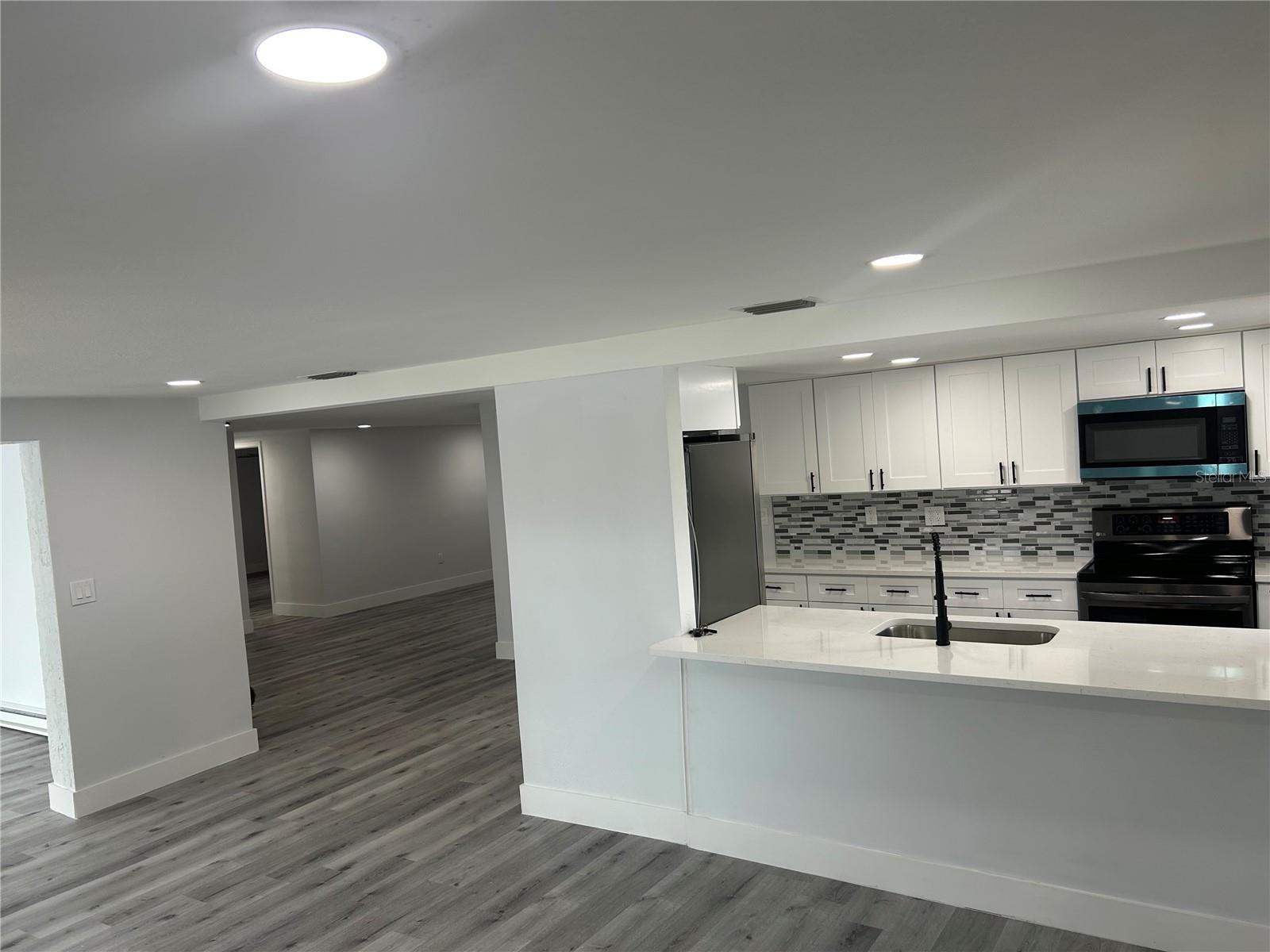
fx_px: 954
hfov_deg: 67.3
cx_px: 635
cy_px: 476
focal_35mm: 26
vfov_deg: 53.1
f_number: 1.5
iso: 40
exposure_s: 1/120
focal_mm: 5.7
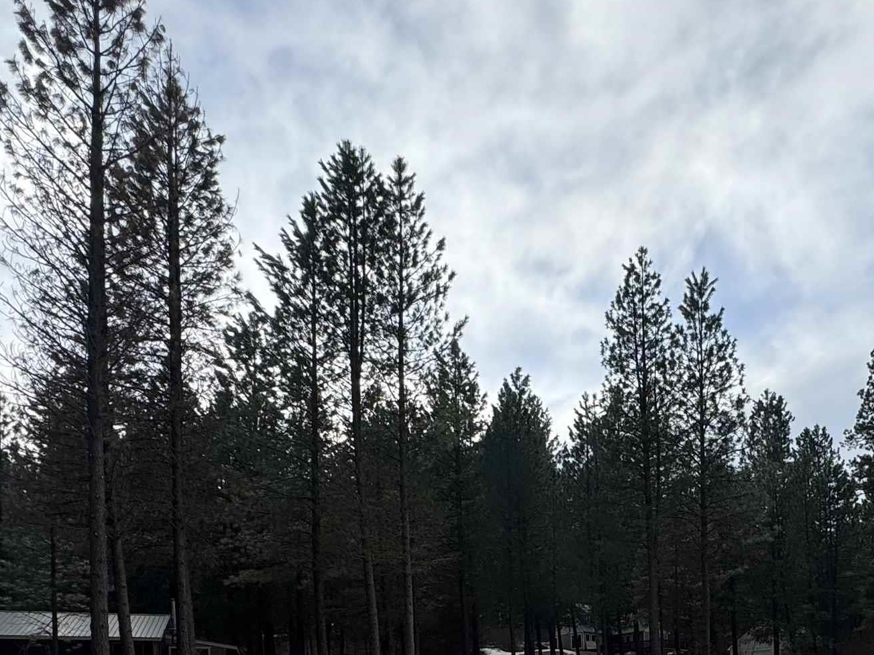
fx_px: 833
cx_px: 642
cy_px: 710
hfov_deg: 53.2
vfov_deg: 36.7
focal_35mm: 33
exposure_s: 1/727
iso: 40
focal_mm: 2.22
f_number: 2.2
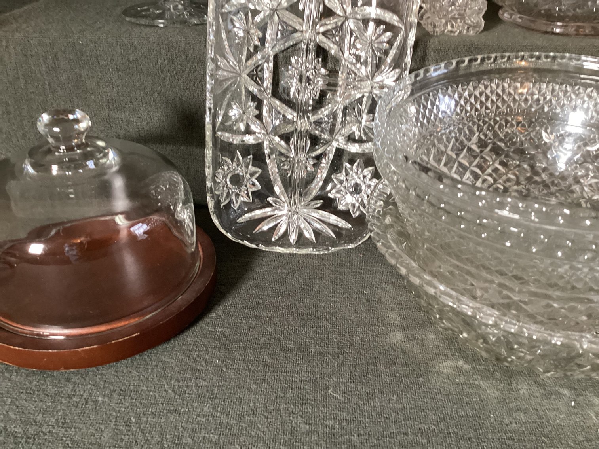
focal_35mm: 31
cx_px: 300
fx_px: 536
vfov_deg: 45.4
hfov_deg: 58.3
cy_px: 224
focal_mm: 3.3
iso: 320
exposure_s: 1/33
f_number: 2.4
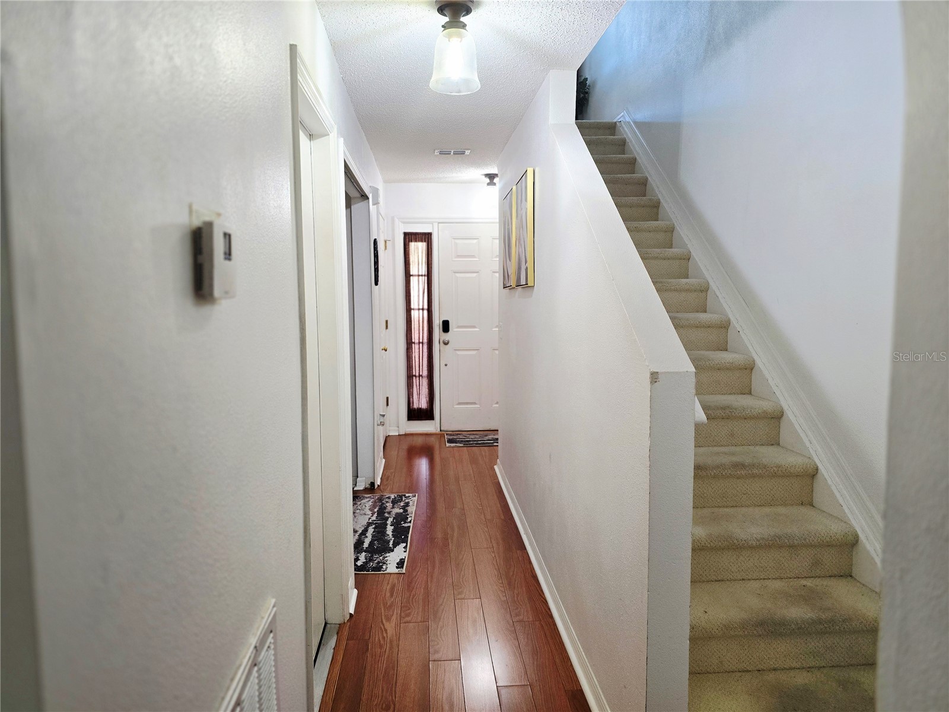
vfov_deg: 58.9
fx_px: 631
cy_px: 356
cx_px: 474
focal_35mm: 23
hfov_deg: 73.9
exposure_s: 1/120
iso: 200
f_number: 1.7
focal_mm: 6.3
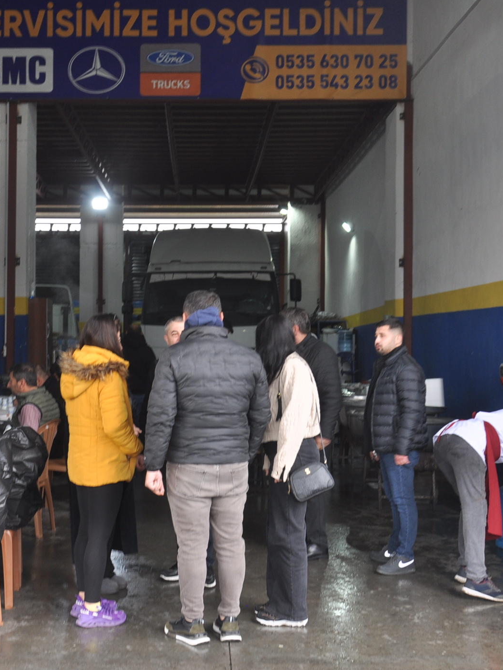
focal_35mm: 53
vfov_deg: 36.2
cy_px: 330
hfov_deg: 27.3
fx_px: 1027
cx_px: 156
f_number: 5.6
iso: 220
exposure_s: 1/30
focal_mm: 24
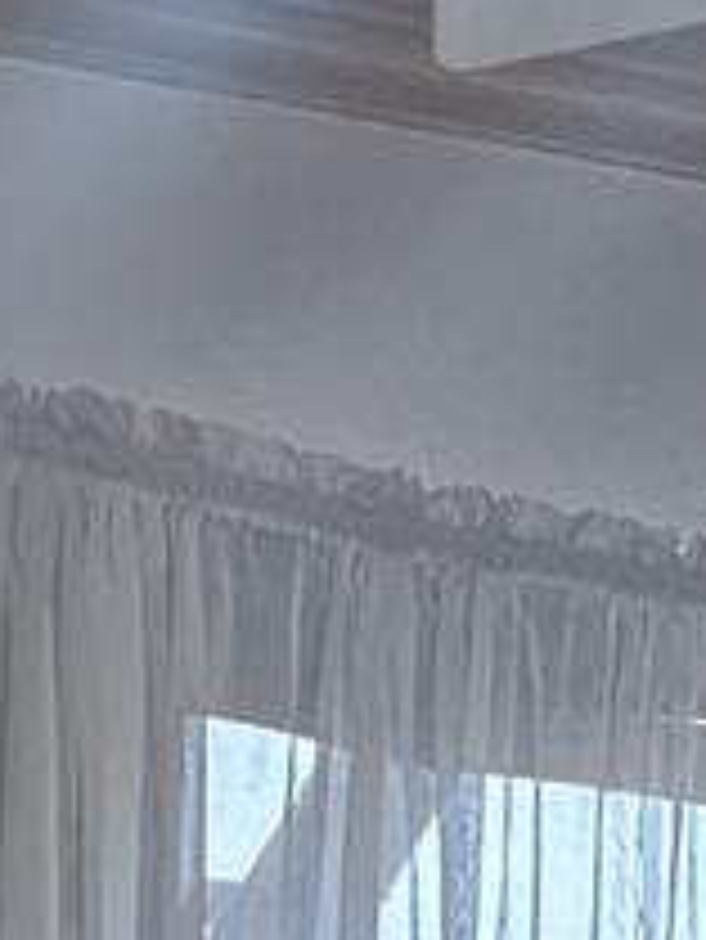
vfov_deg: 10.0
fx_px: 4781
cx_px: 2280
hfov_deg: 7.3
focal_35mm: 176
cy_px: 2177
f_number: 1.78
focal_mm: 6.76
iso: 125
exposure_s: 1/120
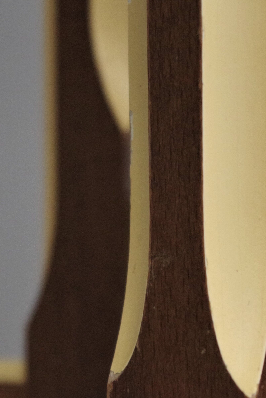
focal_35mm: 127
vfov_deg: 16.1
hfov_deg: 10.8
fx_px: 1407
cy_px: 296
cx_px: 160
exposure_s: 1/80
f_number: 4.5
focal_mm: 35
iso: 1600
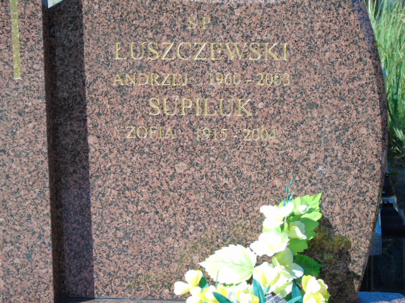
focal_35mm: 108
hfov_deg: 18.2
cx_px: 202
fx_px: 1264
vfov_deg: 13.7
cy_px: 152
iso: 80
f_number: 4.4
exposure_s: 1/250
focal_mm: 19
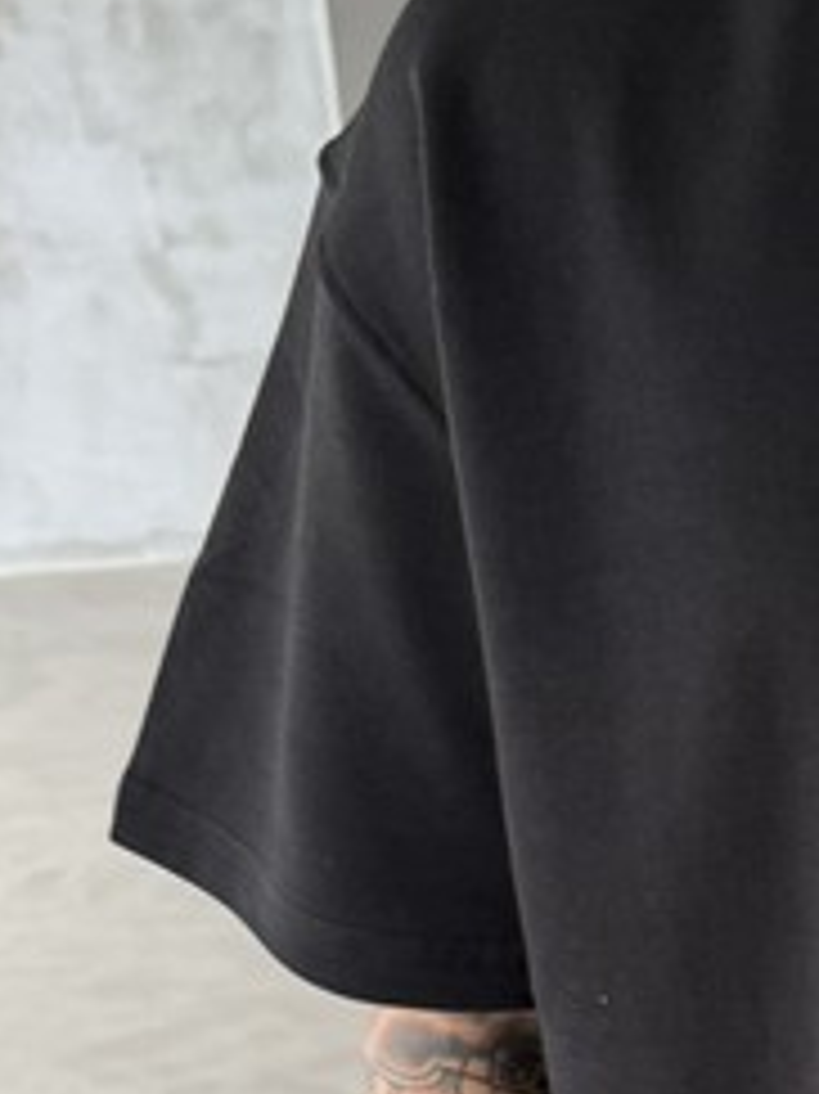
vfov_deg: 22.9
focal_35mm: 79
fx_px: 2494
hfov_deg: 17.1
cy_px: 1279
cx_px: 1166
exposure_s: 1/121
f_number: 1.78
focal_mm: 6.76
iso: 100
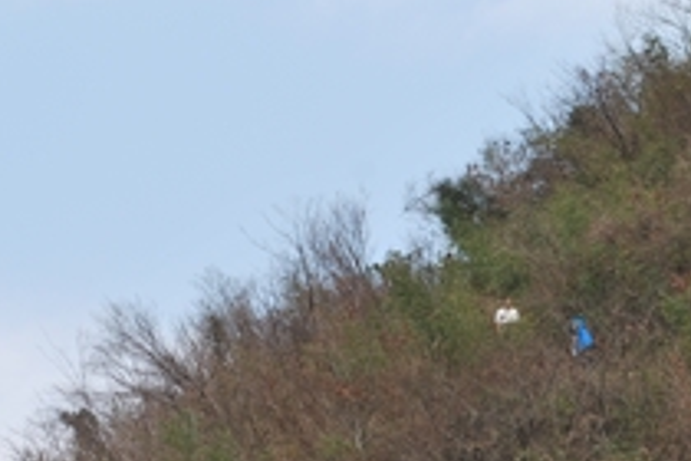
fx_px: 3765
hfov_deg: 10.5
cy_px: 273
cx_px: 487
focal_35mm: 196
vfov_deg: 7.0
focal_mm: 55
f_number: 7.1
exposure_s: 1/200
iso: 100
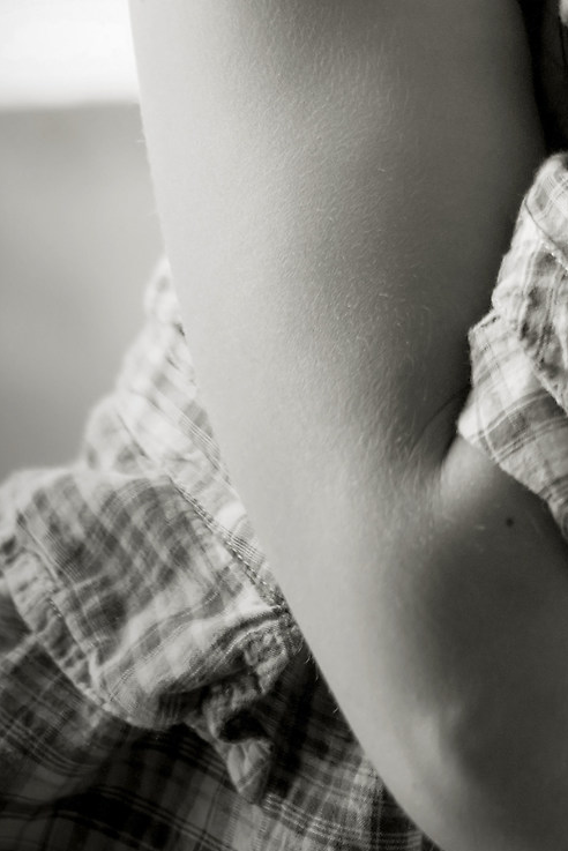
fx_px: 15391
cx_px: 914
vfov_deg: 3.2
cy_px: -416
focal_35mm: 651
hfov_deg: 2.1
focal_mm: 200
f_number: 2.8
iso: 400
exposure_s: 1/400
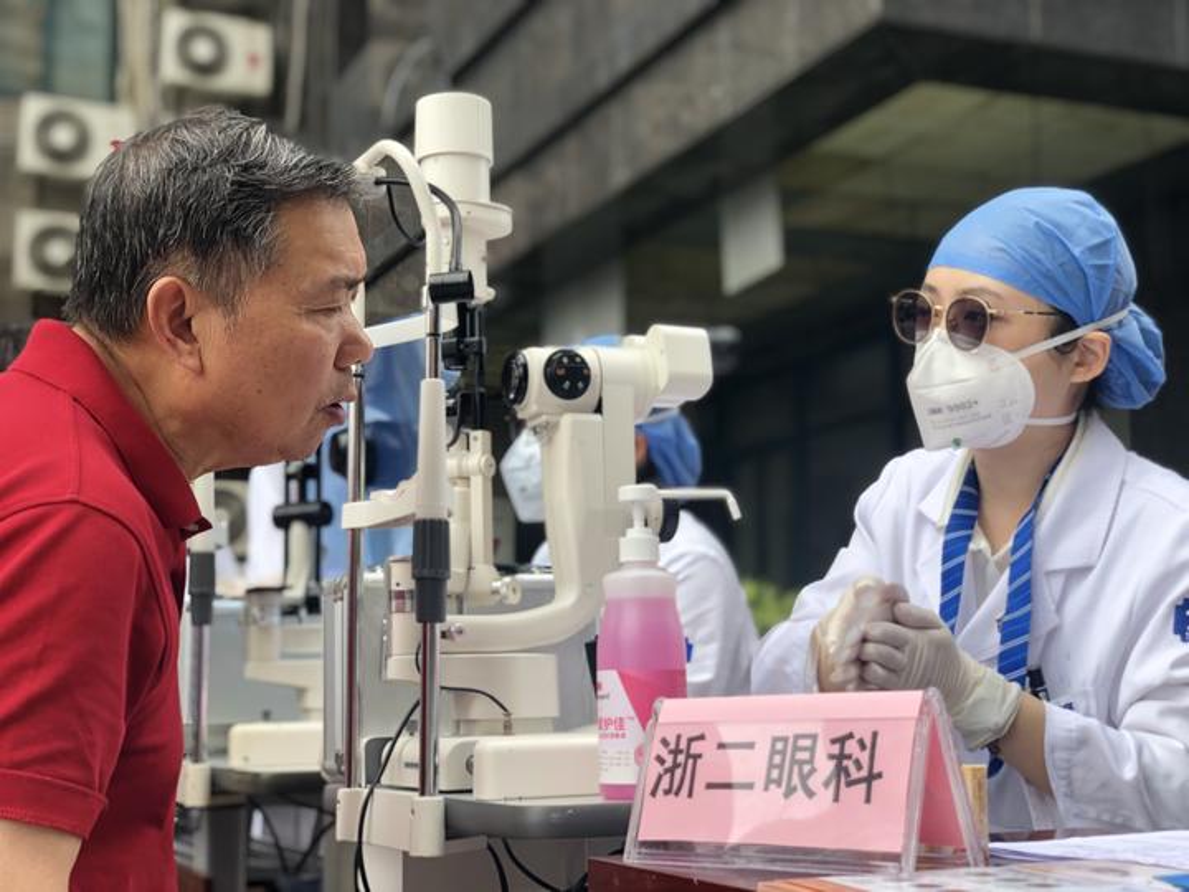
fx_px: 1786
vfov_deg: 28.0
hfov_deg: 36.8
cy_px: 446
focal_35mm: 52
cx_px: 594
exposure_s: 1/121
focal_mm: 6
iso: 16
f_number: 2.4
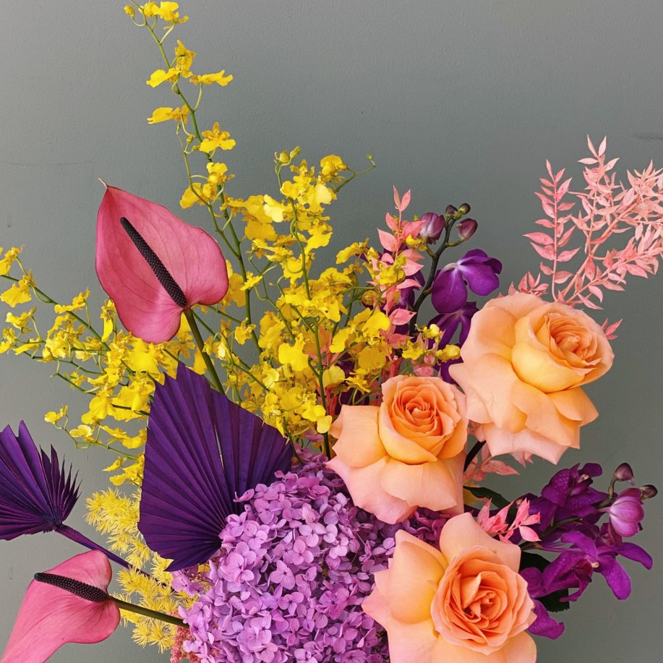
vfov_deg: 22.5
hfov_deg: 22.5
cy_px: 379
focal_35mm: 77
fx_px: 1669
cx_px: 301
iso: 20
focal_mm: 6
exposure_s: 1/475
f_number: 2
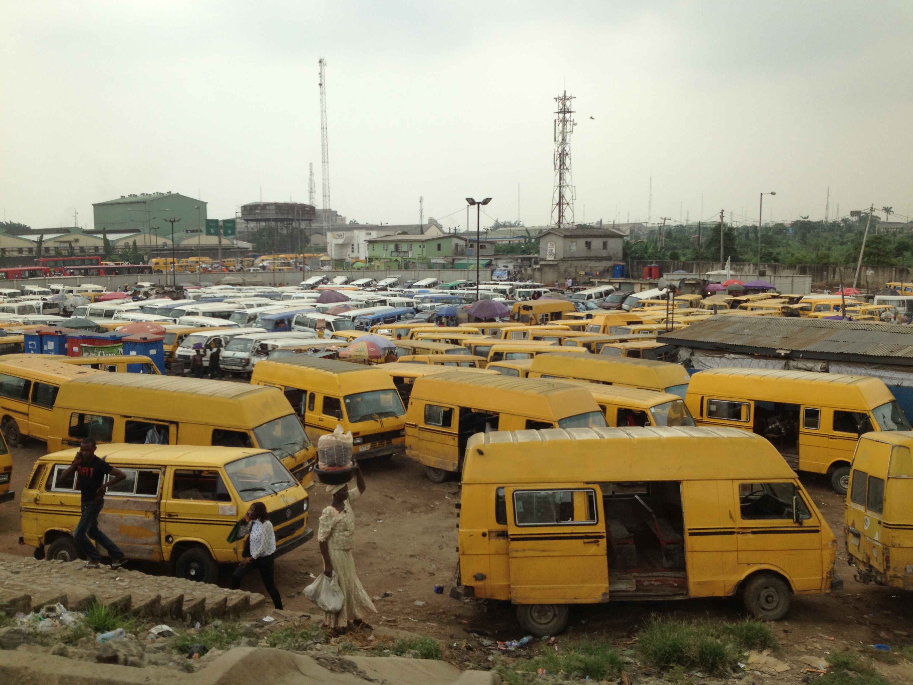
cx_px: 456
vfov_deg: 40.7
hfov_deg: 52.6
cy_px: 342
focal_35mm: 35
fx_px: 923
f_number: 2.4
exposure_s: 1/552
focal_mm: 4.28
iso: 50
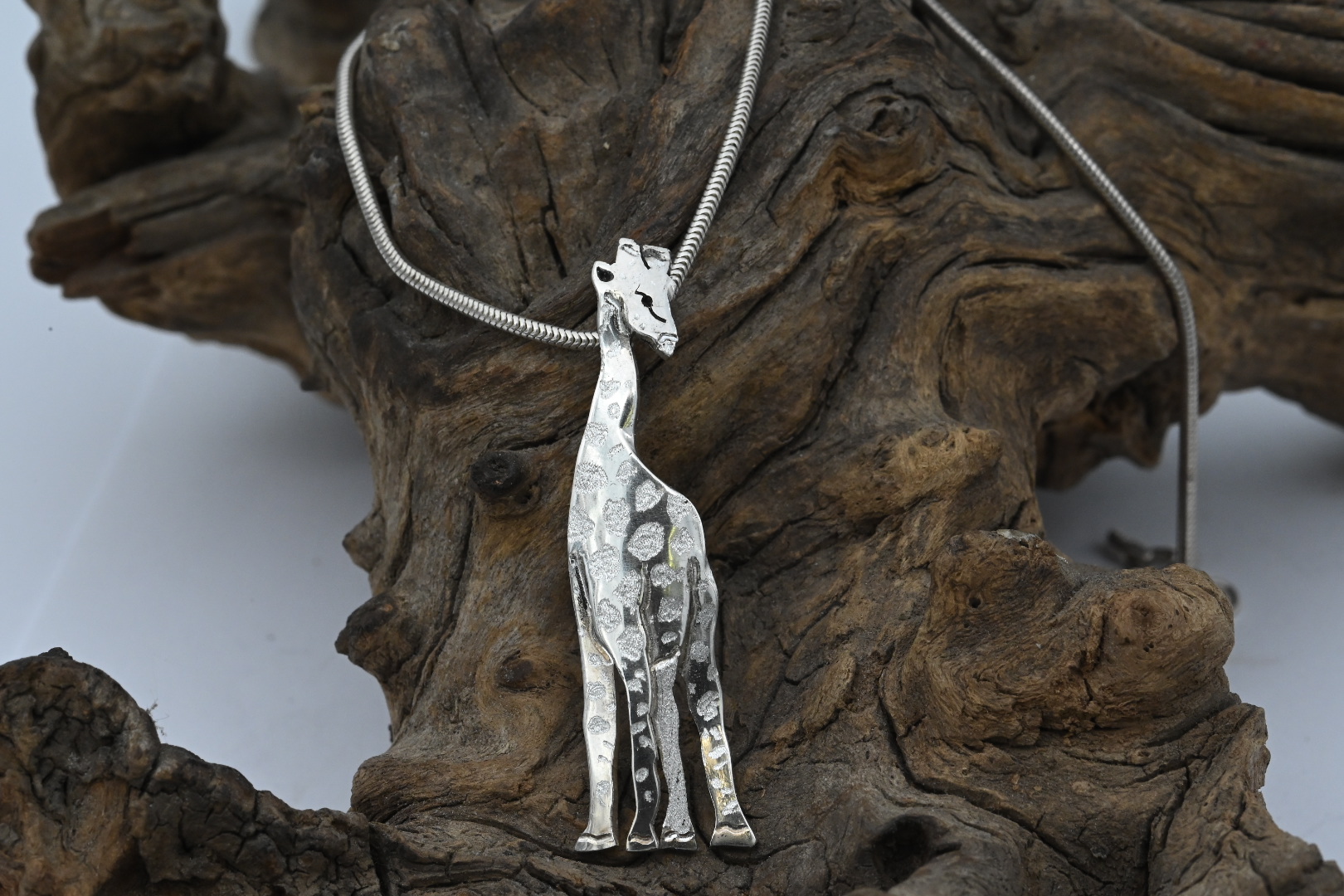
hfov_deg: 19.5
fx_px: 3920
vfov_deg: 13.0
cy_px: 448
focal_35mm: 105
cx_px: 672
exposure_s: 1/125
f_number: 22
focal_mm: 105
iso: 2800
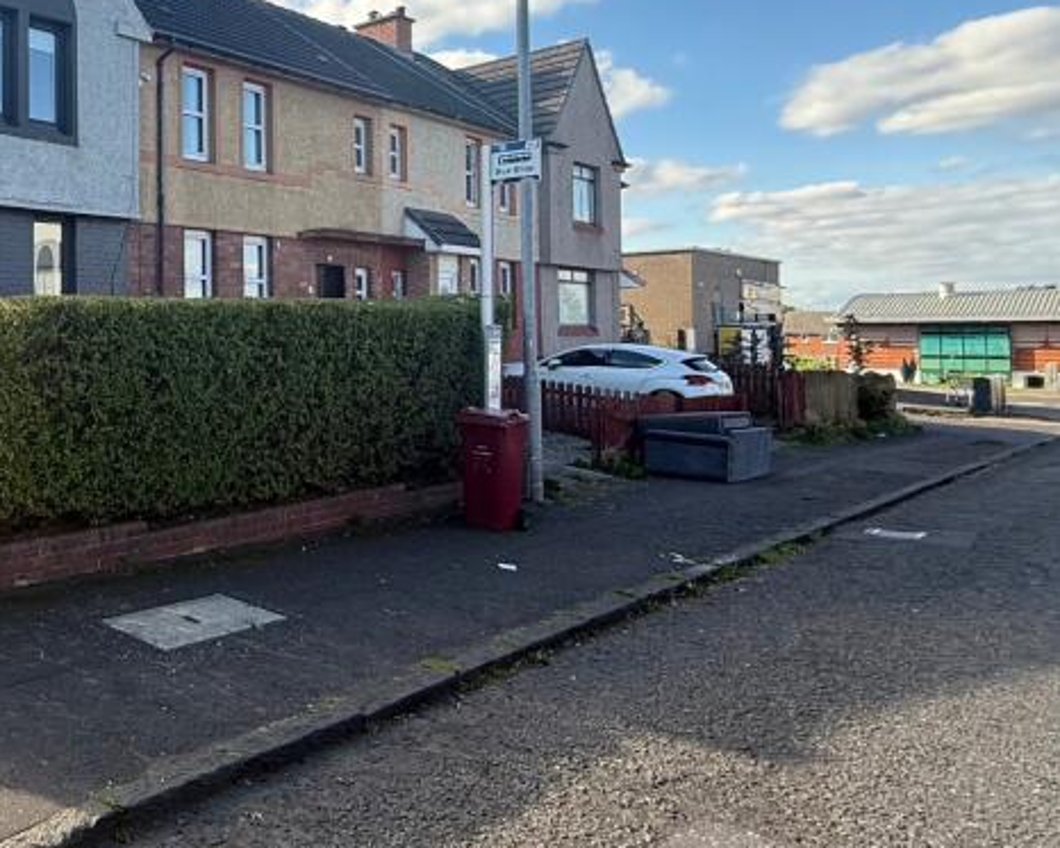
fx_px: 941
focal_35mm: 30
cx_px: 30
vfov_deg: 47.9
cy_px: 300
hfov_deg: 49.4
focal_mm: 2.22
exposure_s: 1/346
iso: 64
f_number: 2.2
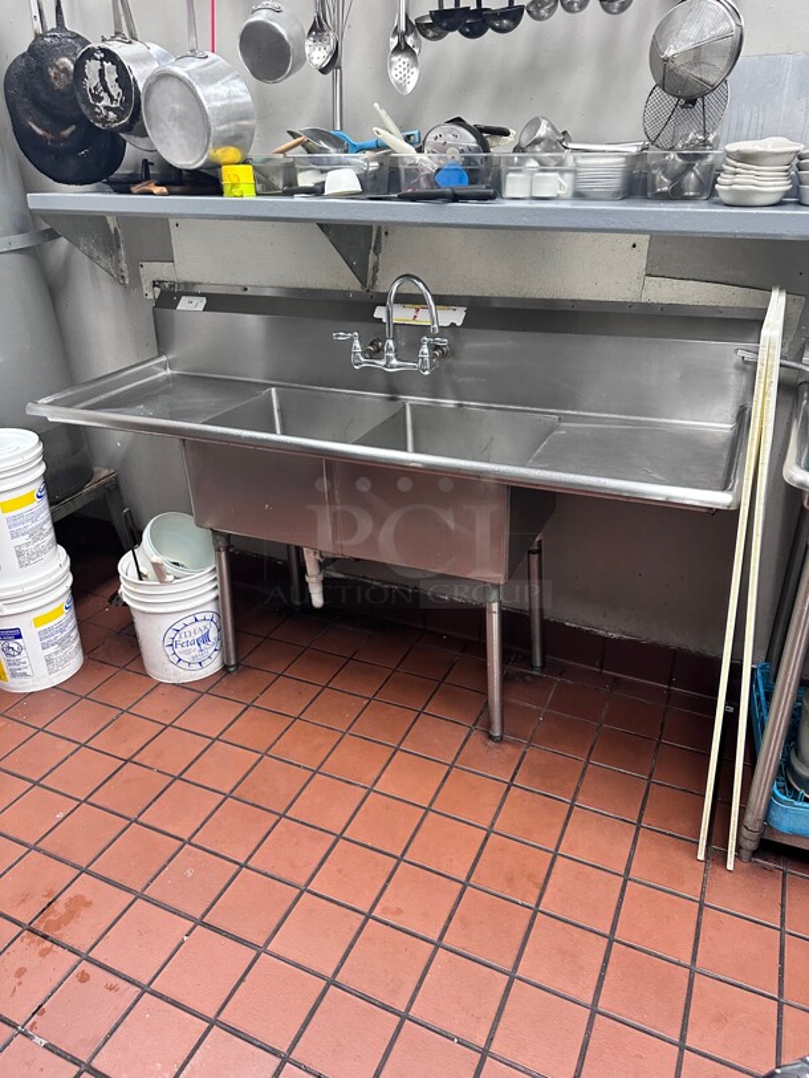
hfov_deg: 56.8
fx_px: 748
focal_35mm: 24
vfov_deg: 71.6
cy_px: 539
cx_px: 404
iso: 400
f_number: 1.78
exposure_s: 1/60
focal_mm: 6.86
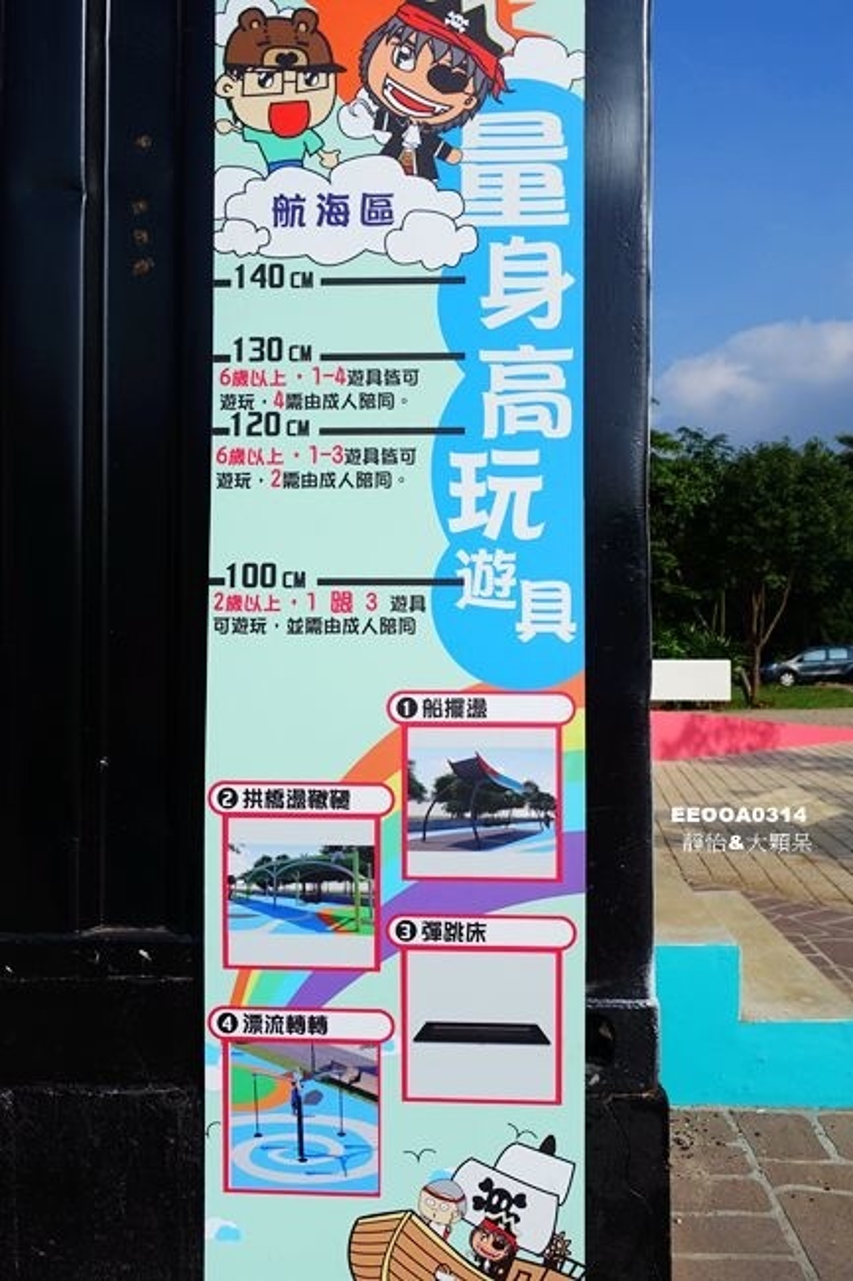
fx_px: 1138
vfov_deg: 58.7
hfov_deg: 41.1
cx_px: 426
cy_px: 640
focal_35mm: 32
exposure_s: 1/320
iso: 125
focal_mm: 11.56
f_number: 4
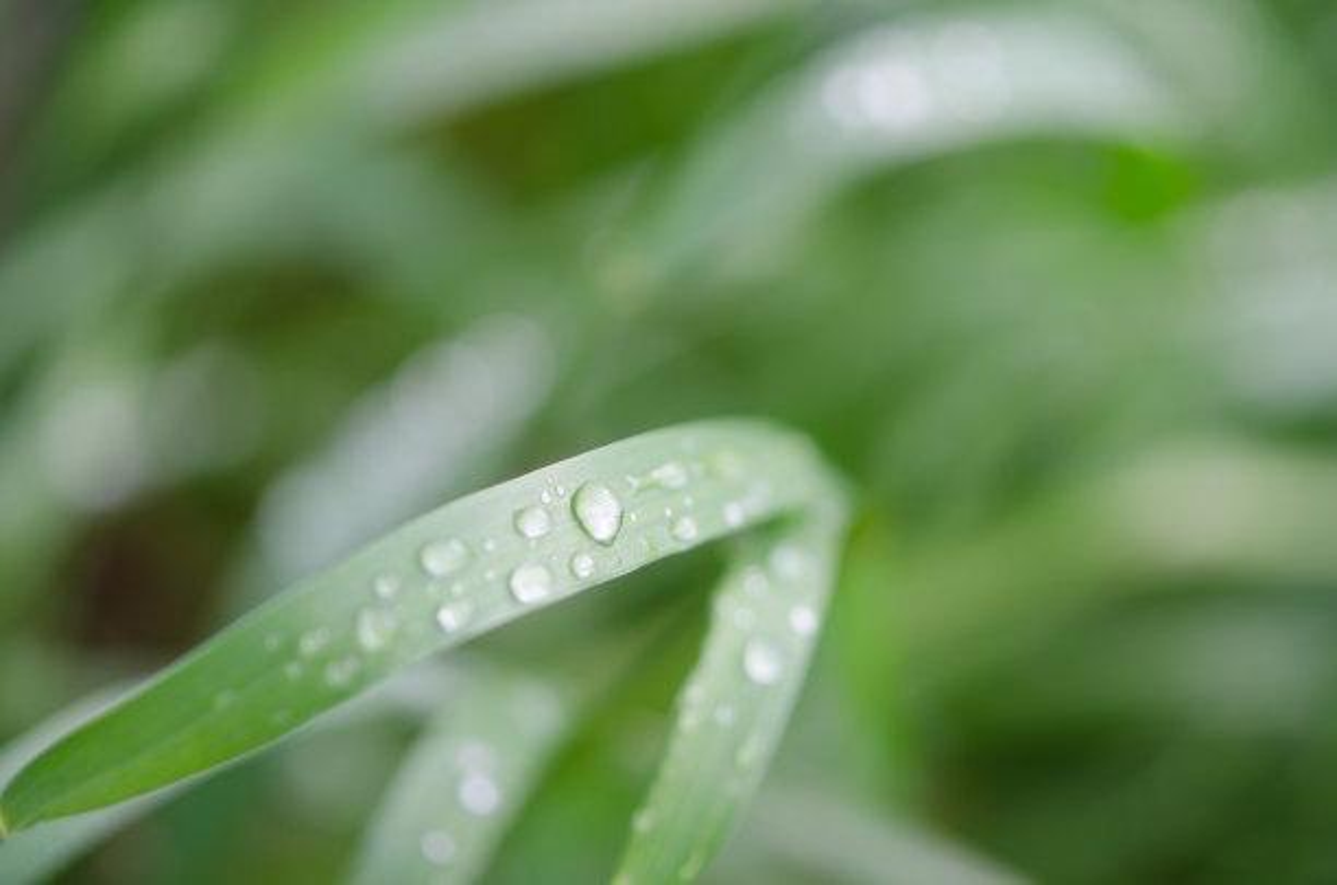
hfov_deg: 22.7
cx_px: 668
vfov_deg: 15.1
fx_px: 3335
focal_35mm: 90
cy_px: 442
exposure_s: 1/80
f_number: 3
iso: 100
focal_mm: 60
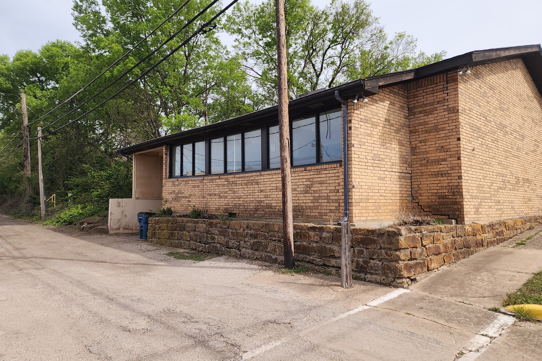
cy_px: 180
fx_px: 361
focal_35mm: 24
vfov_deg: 53.1
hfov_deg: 73.7
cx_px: 271
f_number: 1.8
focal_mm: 6.4
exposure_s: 1/771
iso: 12
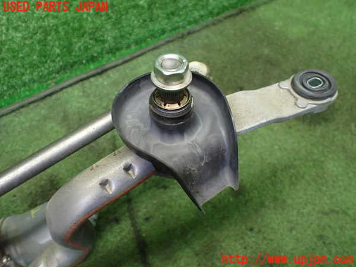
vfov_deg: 46.8
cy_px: 134
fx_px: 309
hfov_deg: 60.0
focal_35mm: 30
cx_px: 178
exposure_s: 1/125
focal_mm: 5.4
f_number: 2.3
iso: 800
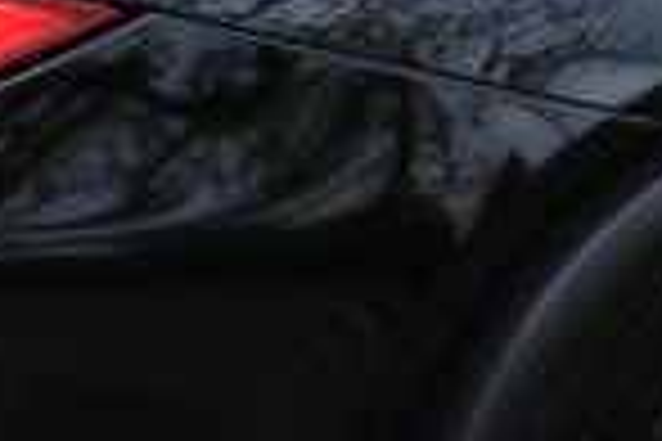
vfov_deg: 5.4
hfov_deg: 8.0
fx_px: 4615
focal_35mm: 251
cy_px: -137
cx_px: 1119
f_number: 7.1
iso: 200
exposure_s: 1/60
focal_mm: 24
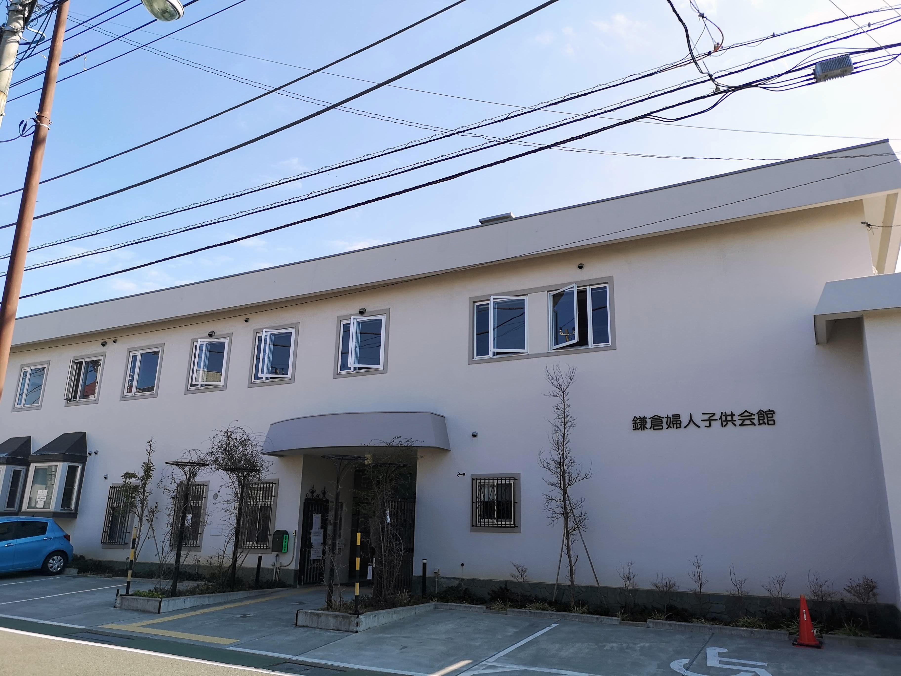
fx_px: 703
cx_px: 450
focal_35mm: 27
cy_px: 338
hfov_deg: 65.3
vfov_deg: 51.4
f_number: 1.8
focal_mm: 3.95
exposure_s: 1/952
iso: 50
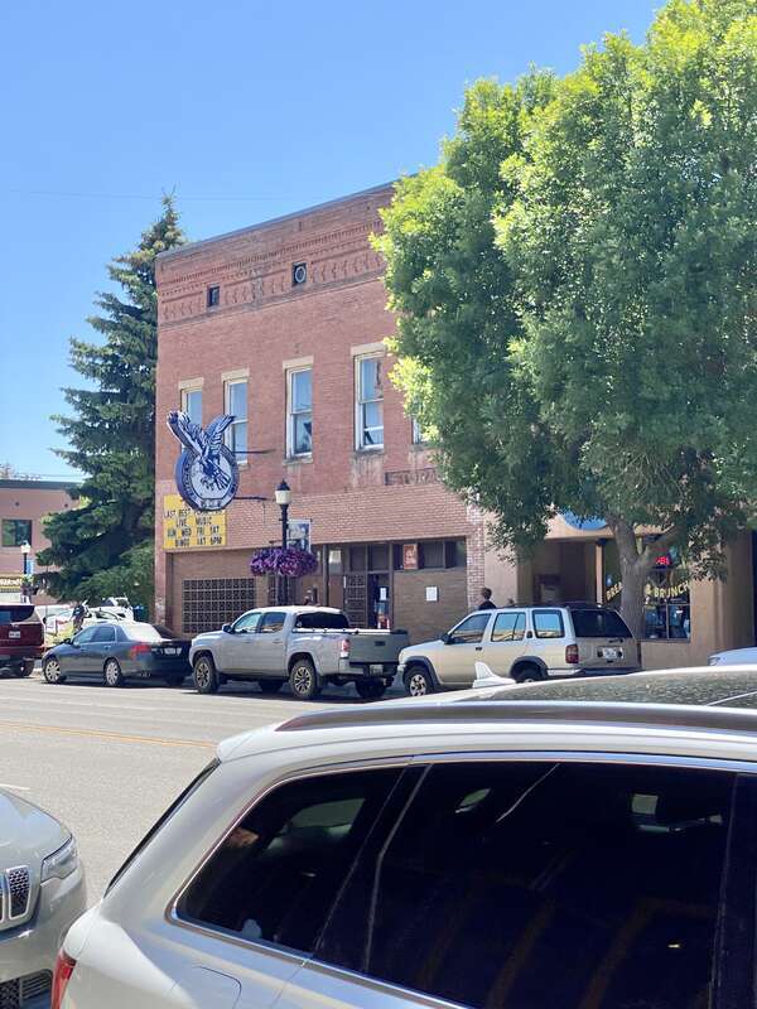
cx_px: 378
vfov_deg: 36.8
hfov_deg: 28.0
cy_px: 504
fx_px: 1516
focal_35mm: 52
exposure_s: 1/978
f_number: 2
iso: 20
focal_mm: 6
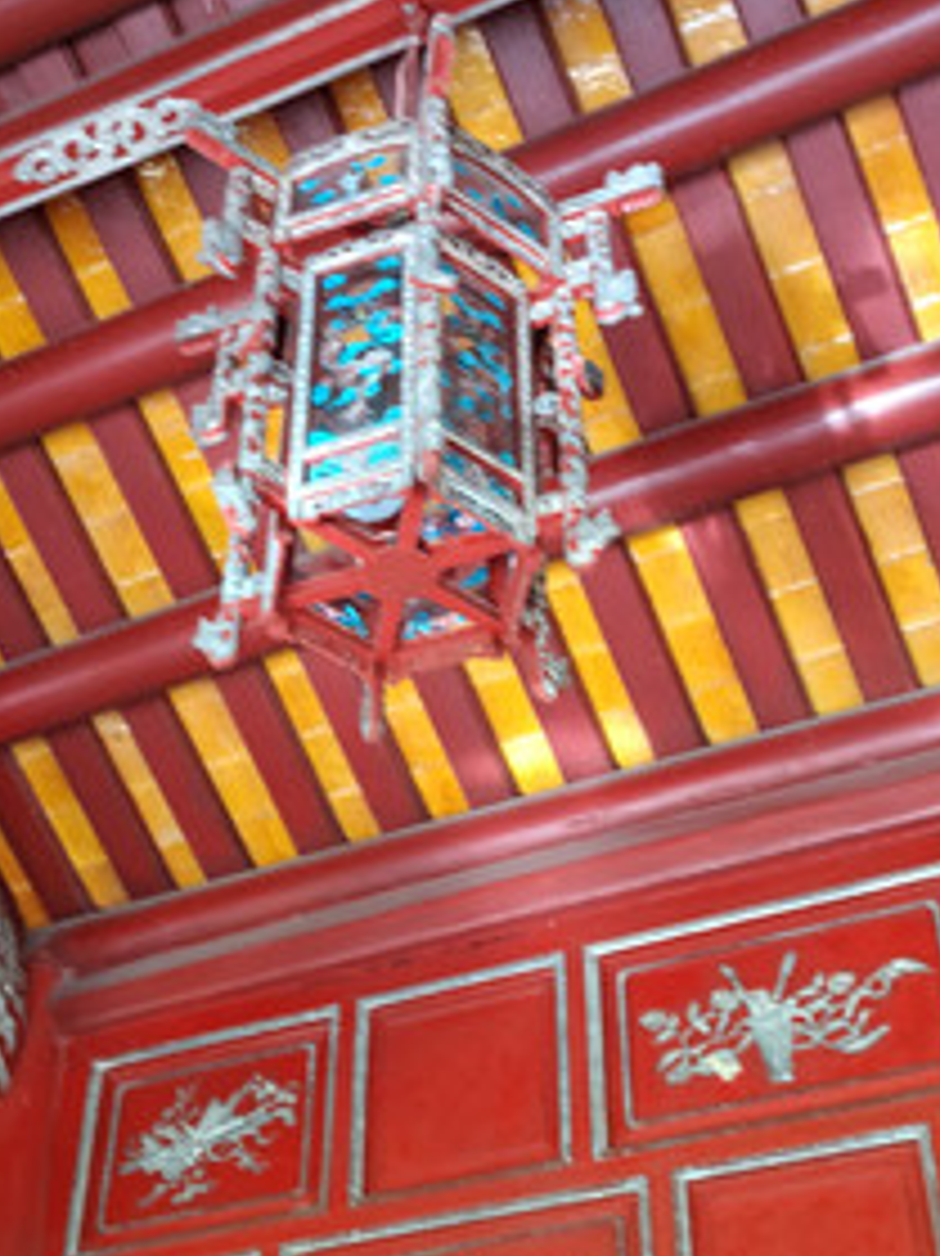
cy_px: 648
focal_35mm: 52
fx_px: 1884
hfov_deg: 28.0
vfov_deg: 36.8
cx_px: 403
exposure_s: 1/50
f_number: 1.8
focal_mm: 4.22
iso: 100
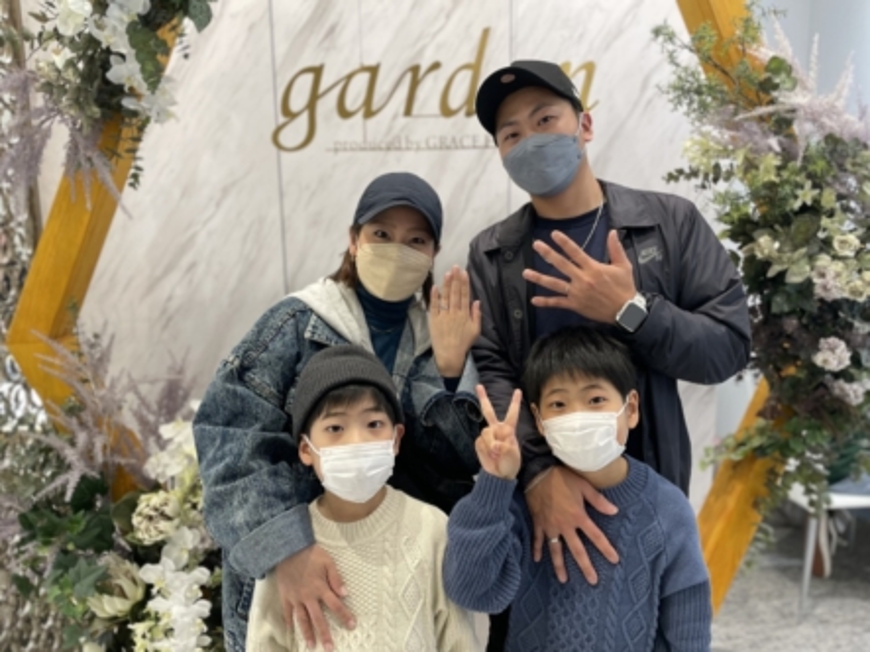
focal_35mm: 26
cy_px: 326
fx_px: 653
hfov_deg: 67.3
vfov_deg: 53.0
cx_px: 435
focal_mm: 4.2
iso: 100
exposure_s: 1/60
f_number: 1.6
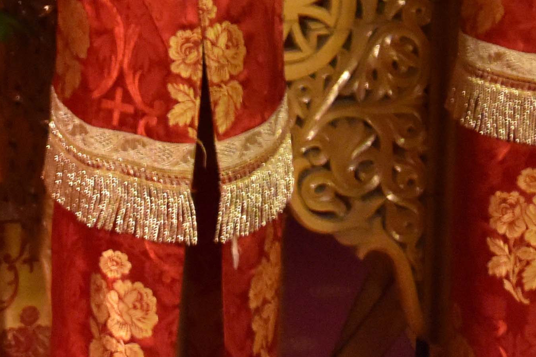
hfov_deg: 13.9
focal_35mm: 147
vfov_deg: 8.7
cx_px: 159
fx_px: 2188
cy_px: -420
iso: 3200
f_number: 3.8
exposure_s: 1/13
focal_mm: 22
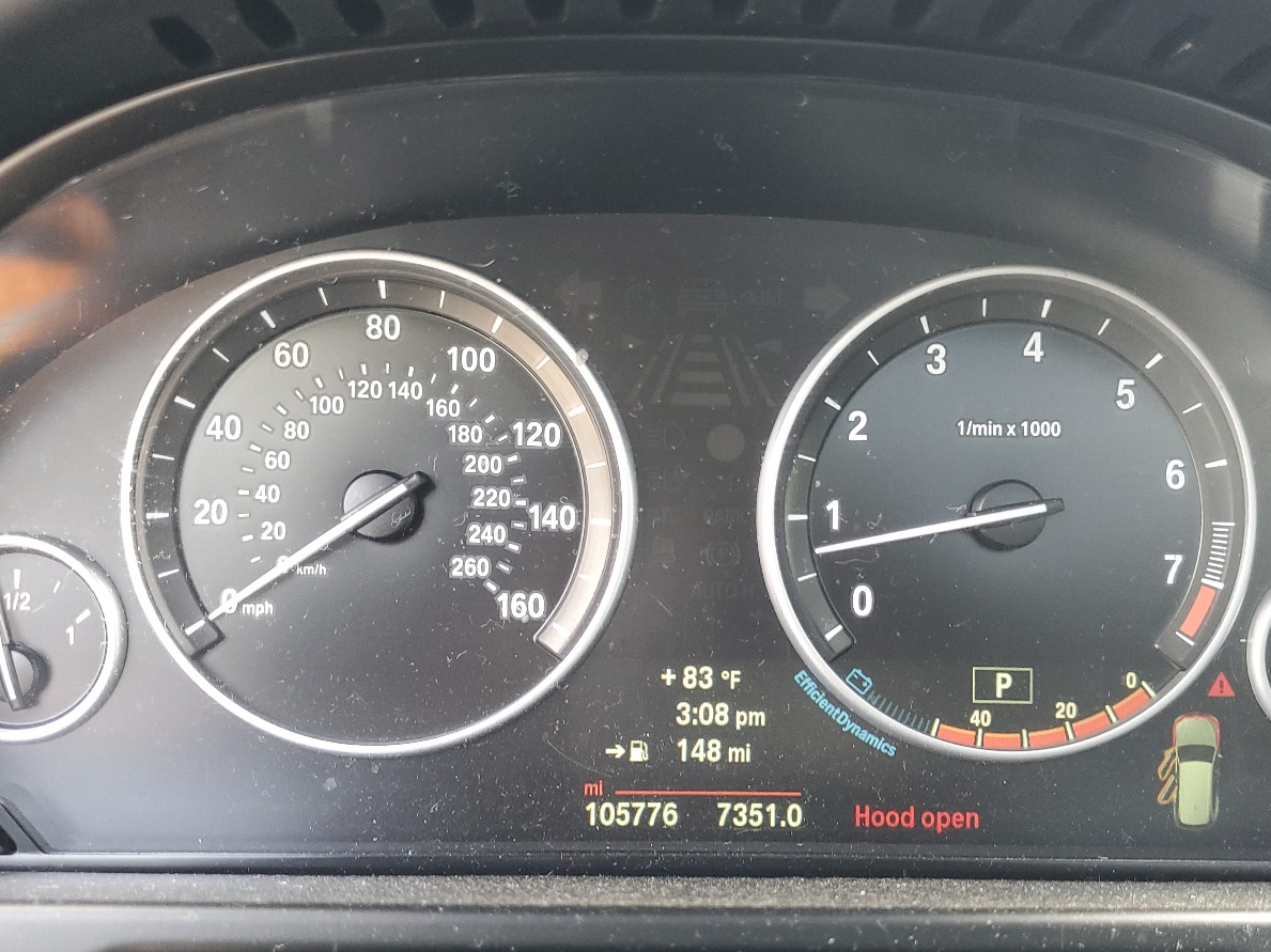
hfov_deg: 52.6
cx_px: 686
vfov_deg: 40.6
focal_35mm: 35
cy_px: 531
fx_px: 1285
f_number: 1.5
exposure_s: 1/60.2
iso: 105
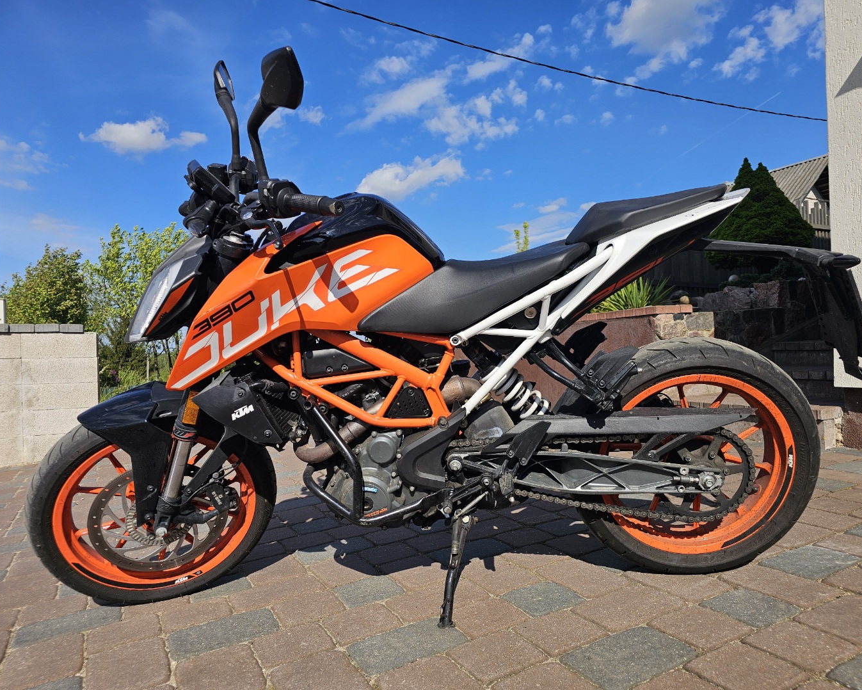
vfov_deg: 58.8
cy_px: 345
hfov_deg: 70.2
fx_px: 612
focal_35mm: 24
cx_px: 451
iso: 10
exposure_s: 1/1000
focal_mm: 6.3
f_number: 1.7
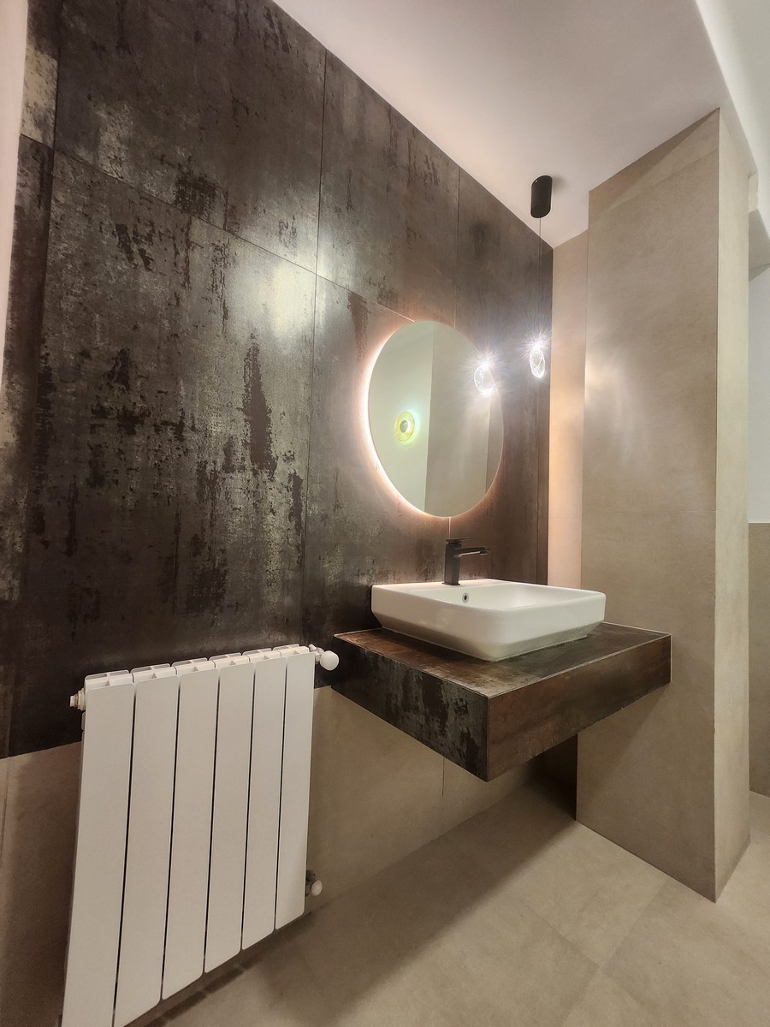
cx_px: 385
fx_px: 386
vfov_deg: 106.2
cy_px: 514
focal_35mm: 13
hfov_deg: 89.9
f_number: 2.2
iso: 250
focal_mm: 1.74
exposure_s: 1/50
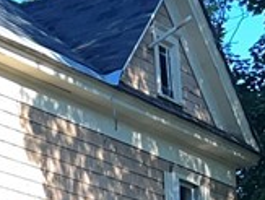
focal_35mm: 163
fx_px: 1251
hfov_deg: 10.9
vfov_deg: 8.7
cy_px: 379
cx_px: -278
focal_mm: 5.7
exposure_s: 1/2083
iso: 80
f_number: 1.5
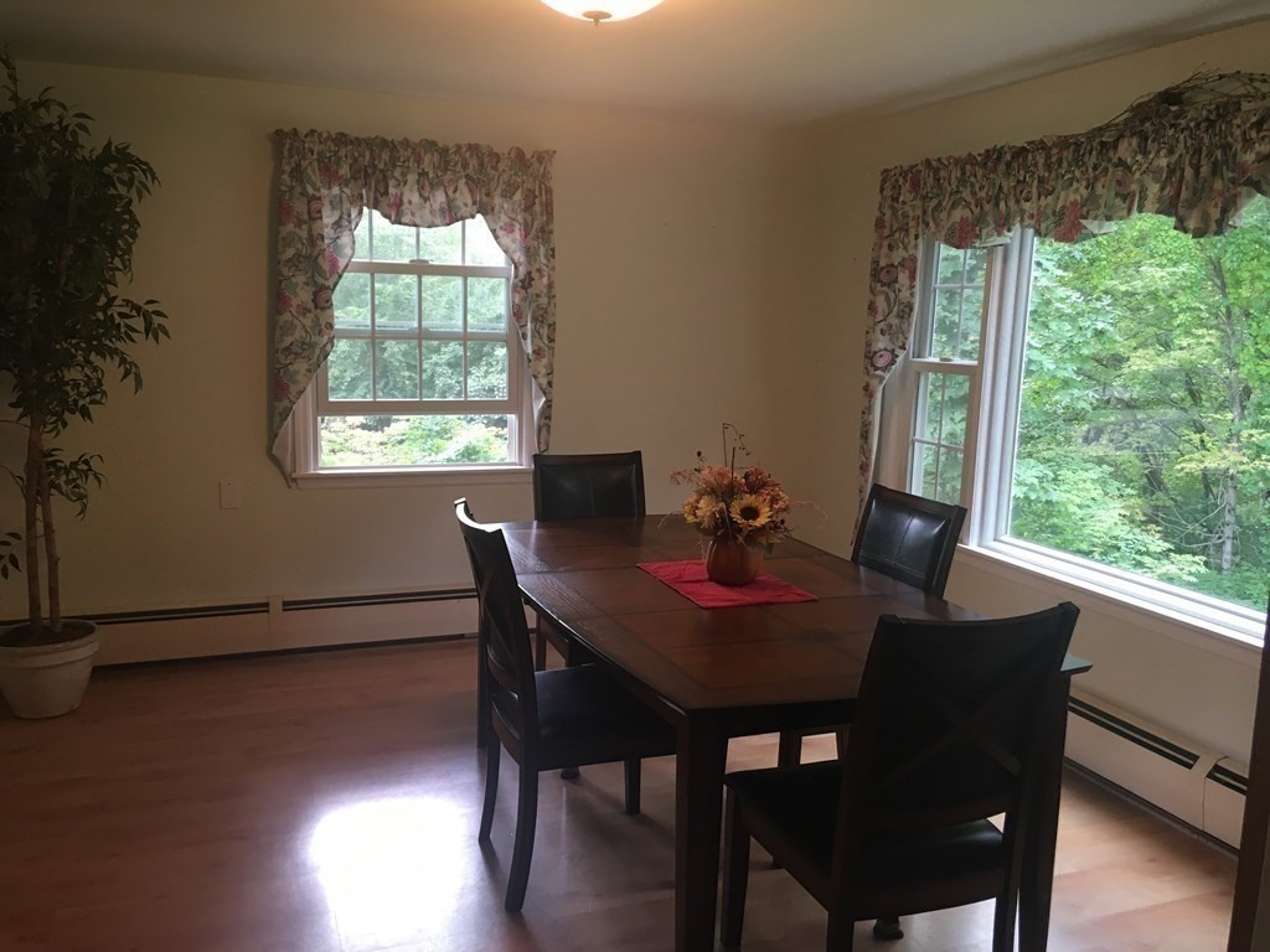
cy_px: 476
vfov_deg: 48.2
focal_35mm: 29
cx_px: 635
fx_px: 1064
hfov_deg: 61.7
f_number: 2.2
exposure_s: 1/30
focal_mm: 4.15
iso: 64
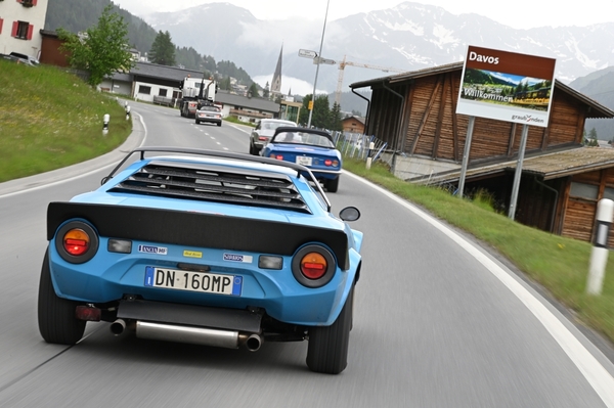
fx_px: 1960
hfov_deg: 17.8
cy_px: 204
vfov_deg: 11.9
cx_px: 307
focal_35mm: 115
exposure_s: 1/25
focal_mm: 115
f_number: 22
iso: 500
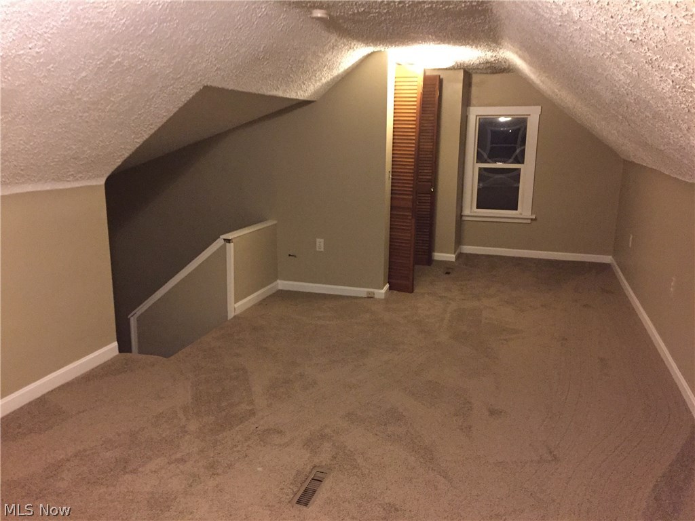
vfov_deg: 48.2
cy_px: 260
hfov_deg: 61.7
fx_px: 582
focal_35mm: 29
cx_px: 348
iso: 400
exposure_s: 1/15
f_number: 2.2
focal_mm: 4.15
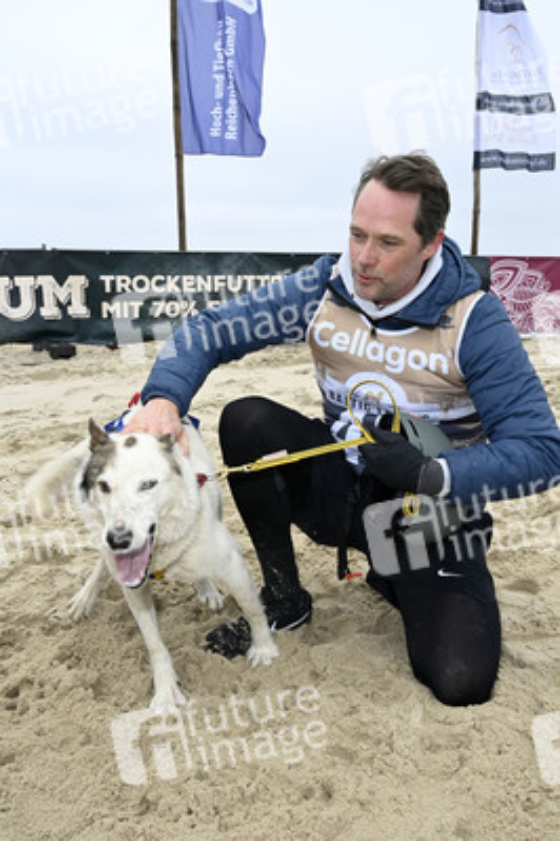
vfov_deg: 55.8
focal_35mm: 34
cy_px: 420
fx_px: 795
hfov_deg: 38.8
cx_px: 280
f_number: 13
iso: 1000
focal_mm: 34
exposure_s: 1/200
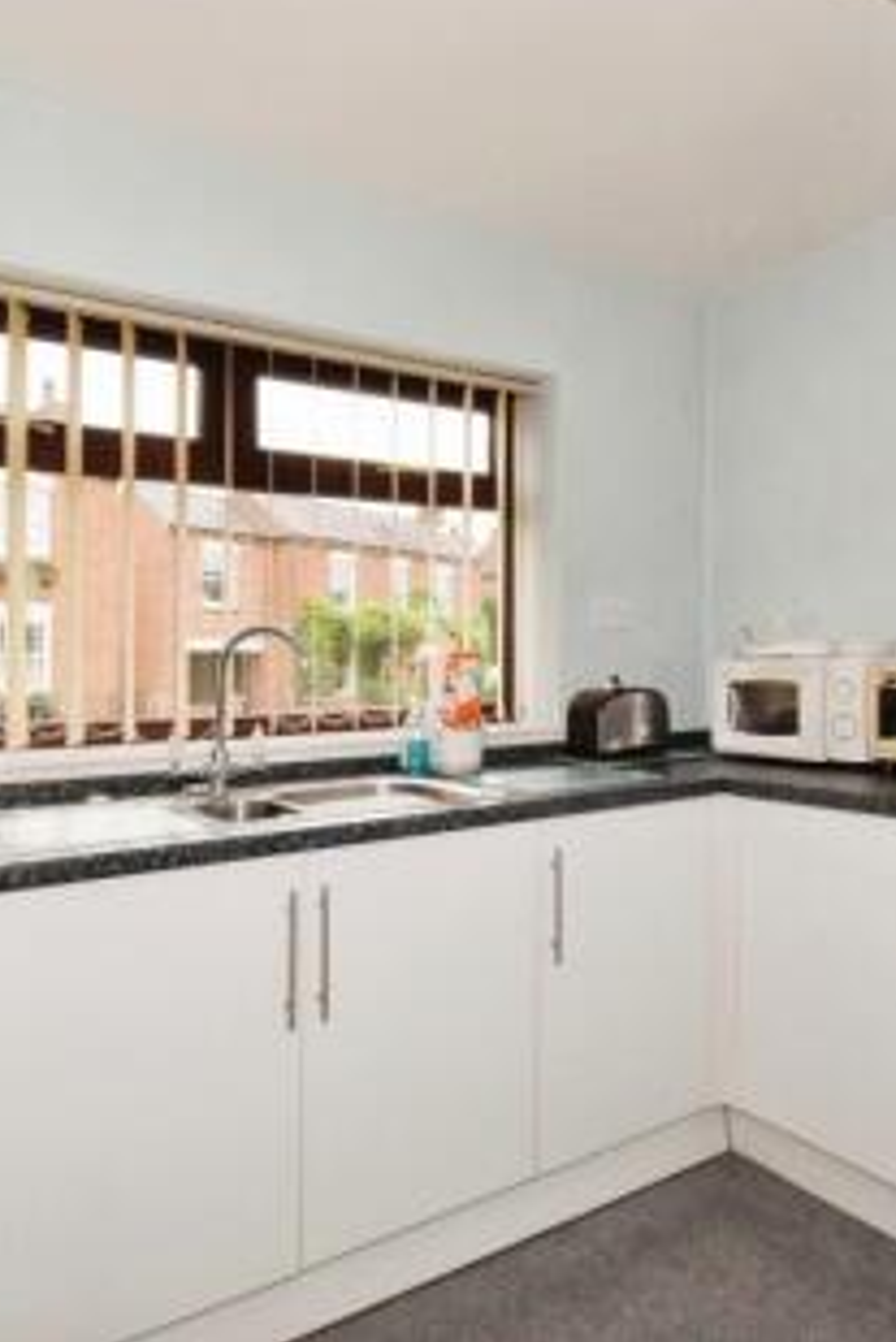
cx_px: 472
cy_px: 660
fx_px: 858
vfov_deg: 76.1
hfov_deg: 55.1
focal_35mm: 23
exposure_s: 1/60
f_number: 16
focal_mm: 10
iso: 1000
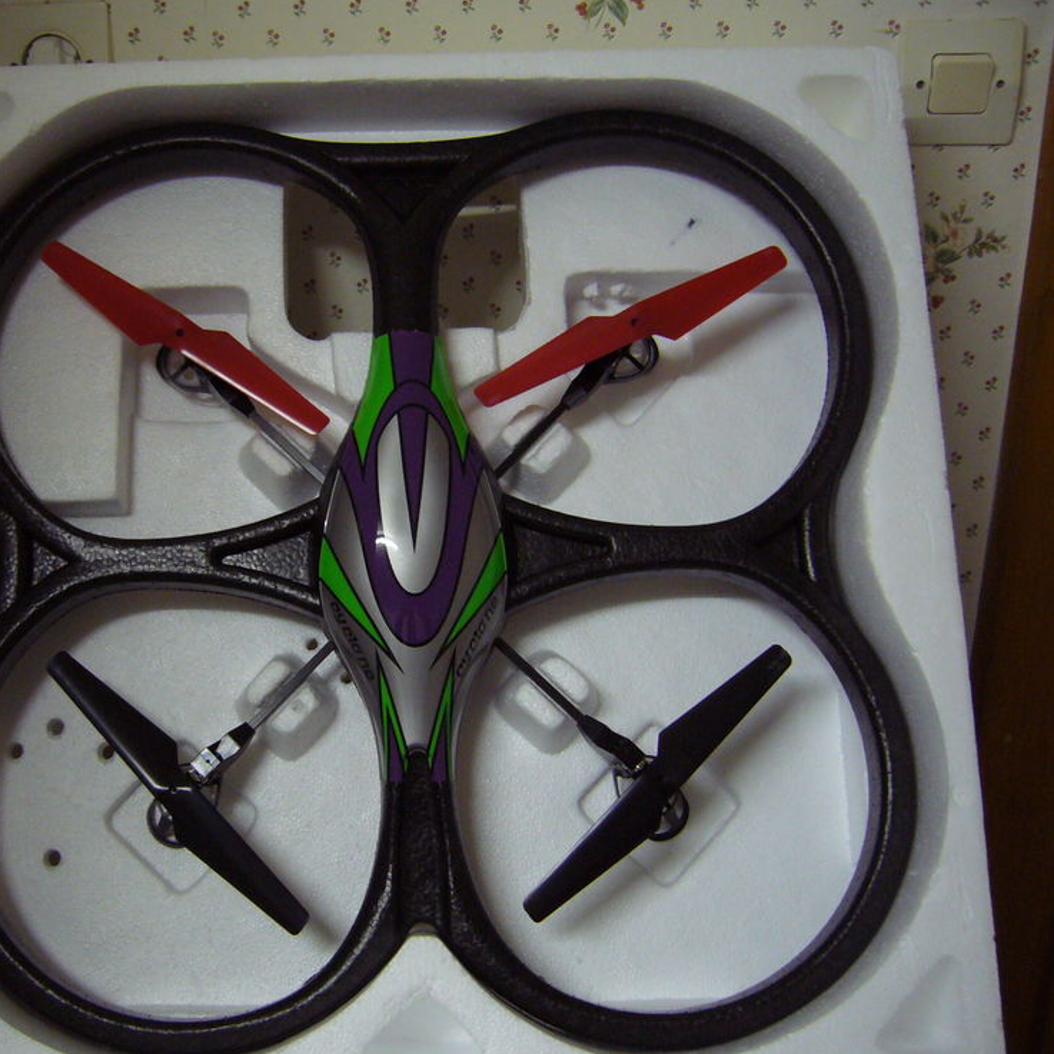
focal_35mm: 42
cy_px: 529
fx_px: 1447
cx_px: 363
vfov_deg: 40.0
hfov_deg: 39.6
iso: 200
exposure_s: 1/8
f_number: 2.8
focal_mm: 5.8
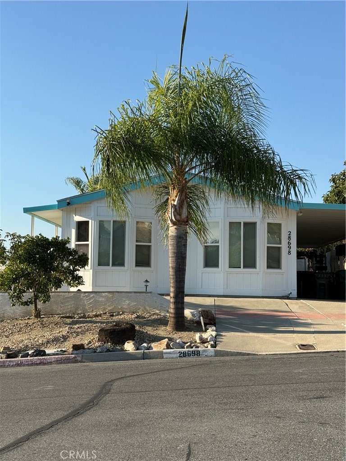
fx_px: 640
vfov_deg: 39.7
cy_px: 230
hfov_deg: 30.3
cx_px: 173
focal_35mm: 48
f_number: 1.78
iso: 64
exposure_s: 1/2865
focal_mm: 6.76
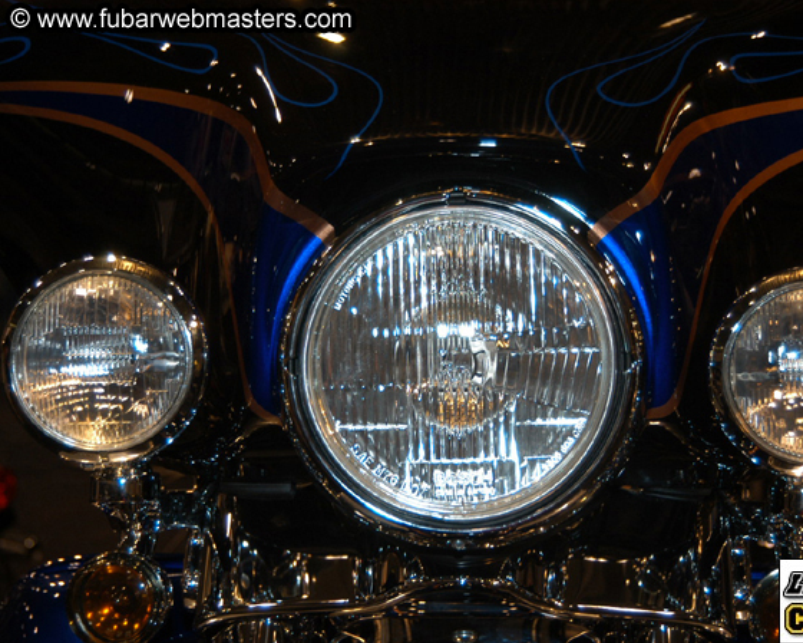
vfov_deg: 20.0
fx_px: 1820
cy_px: 322
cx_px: 464
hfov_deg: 24.9
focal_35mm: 77
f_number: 5
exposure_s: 1/60
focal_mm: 45
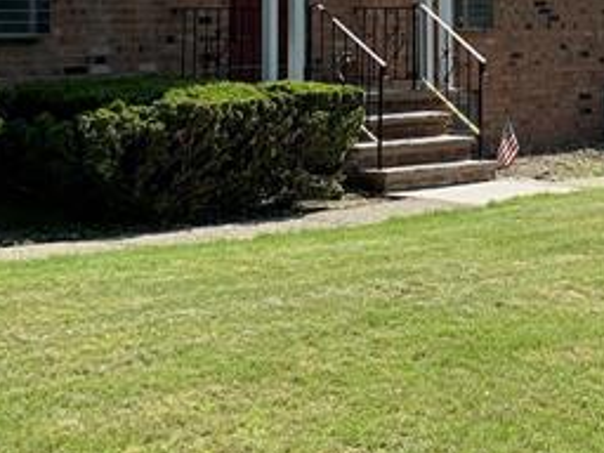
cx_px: 517
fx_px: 1815
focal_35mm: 104
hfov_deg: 18.6
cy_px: -118
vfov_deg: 13.7
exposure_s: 1/3086
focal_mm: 4.25
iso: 25
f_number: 1.8
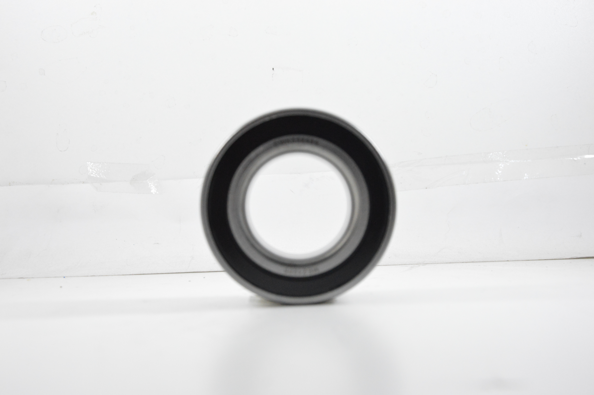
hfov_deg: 33.4
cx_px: 297
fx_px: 989
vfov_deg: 22.6
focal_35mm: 60
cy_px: 198
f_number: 7.1
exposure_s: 1/100
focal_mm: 40
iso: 3200
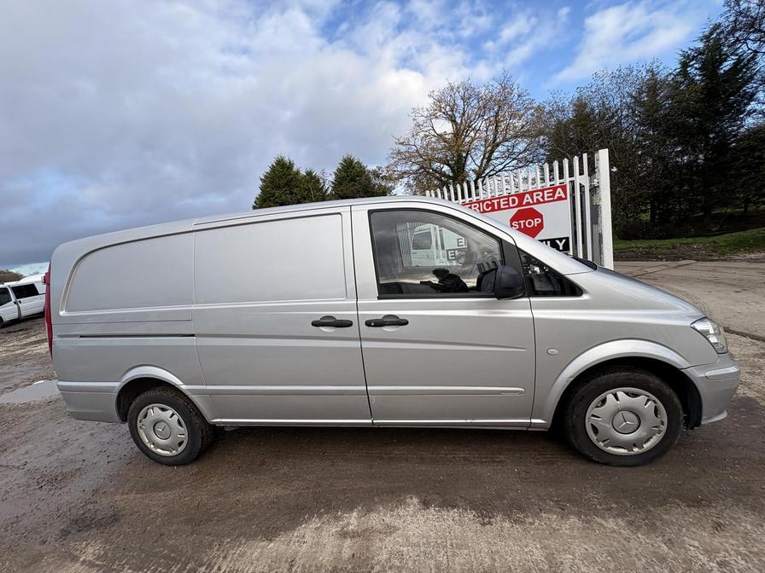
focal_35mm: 14
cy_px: 286
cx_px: 382
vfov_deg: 85.7
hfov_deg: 102.1
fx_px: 309
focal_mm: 2.22
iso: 40
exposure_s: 1/727
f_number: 2.2
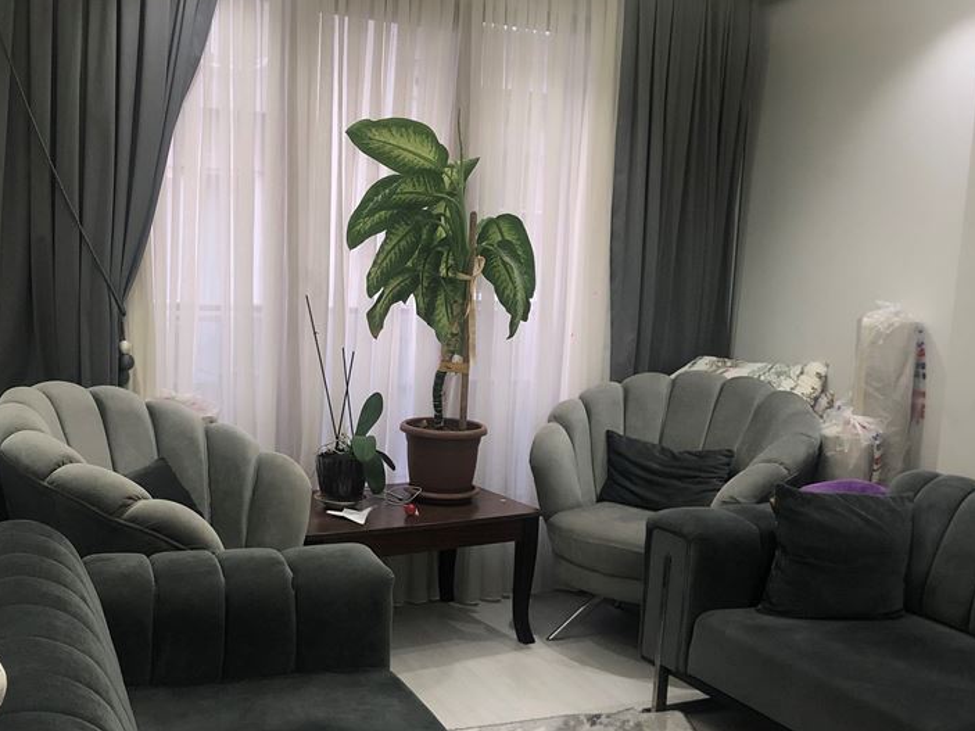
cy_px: 427
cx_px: 444
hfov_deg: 43.8
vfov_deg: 33.5
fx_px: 1211
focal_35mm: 43
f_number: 1.8
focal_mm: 3.99
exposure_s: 1/25
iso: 40
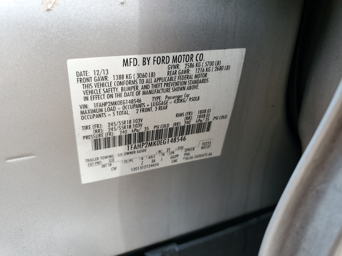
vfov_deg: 53.1
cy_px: 128
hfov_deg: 67.3
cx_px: 171
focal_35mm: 26
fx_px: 257
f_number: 1.5
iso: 50
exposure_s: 1/333
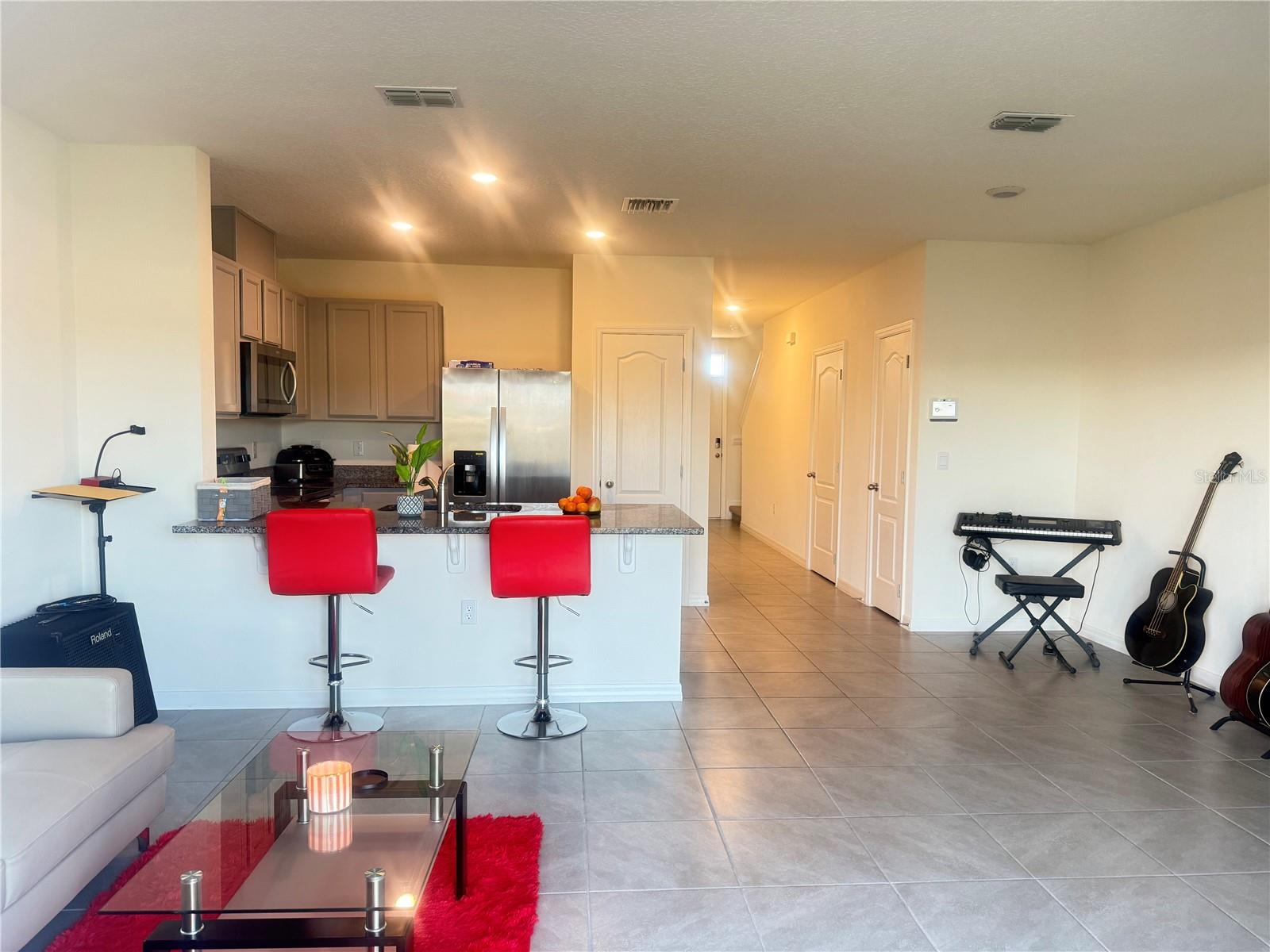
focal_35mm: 24
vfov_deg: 56.8
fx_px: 881
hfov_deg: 71.6
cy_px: 476
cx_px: 635
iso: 250
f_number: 1.78
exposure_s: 1/60
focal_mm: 6.76
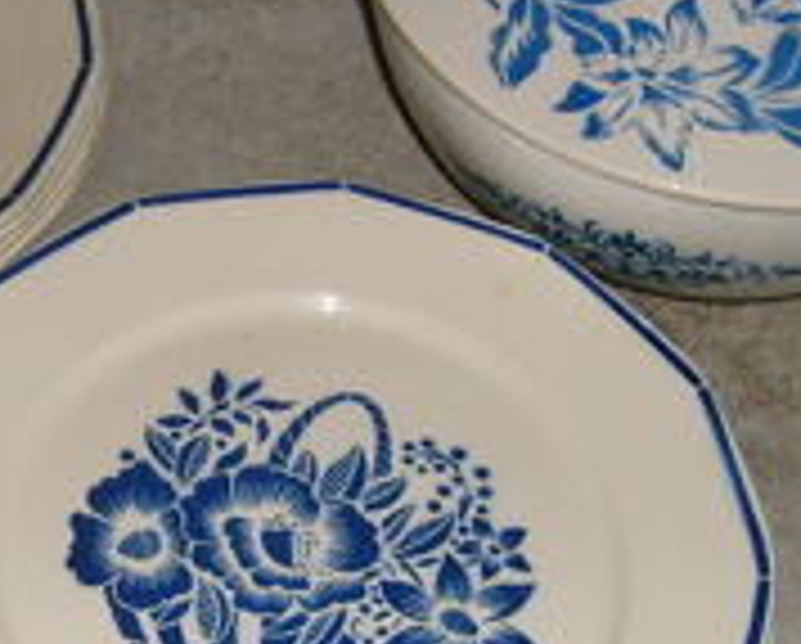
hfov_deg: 20.5
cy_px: 387
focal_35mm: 92
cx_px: 135
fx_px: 2185
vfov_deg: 16.7
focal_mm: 5.8
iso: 100
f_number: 2.8
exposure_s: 1/45
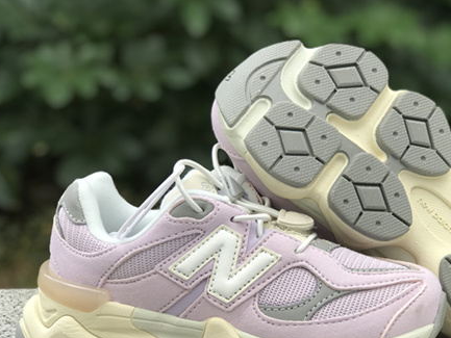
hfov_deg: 24.6
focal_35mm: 79
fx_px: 1030
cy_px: 216
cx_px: 297
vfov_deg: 18.6
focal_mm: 6.6
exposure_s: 1/241
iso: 20
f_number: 2.8
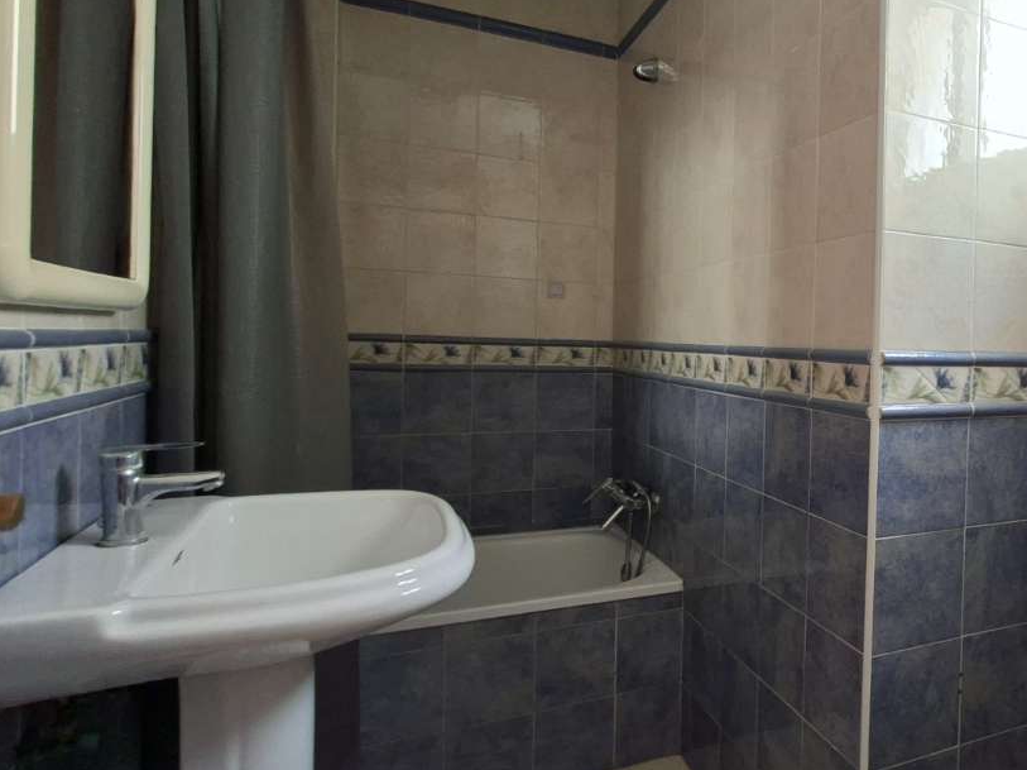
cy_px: 361
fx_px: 712
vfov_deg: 56.7
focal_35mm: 24
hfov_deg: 66.0
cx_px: 802
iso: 80
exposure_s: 1/40
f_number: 2.2
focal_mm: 1.74
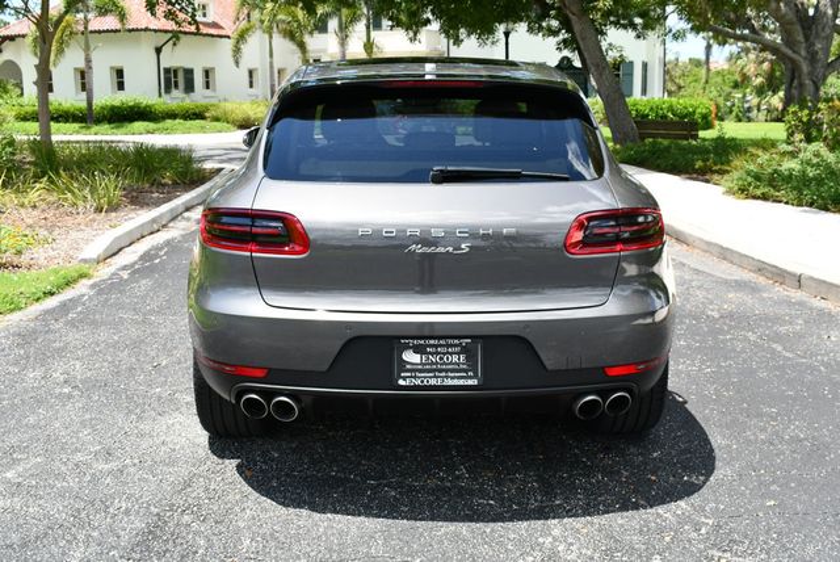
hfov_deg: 44.5
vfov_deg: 30.6
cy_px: 281
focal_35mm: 44
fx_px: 1028
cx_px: 420
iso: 200
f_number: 8
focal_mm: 22
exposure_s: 1/250
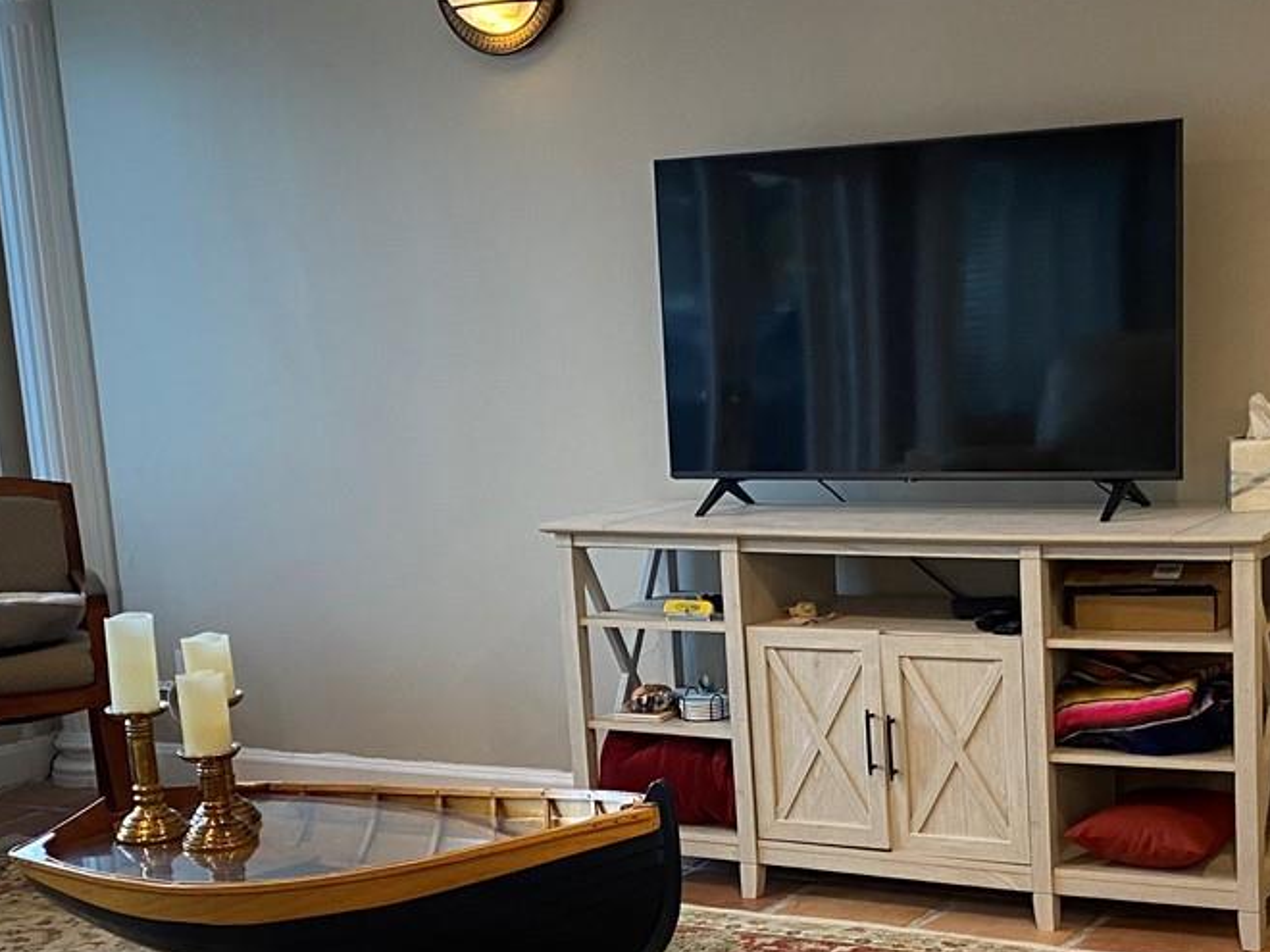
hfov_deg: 30.7
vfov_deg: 22.9
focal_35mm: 63
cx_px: 725
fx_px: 2311
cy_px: 790
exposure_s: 1/60
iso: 160
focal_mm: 4.25
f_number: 1.8
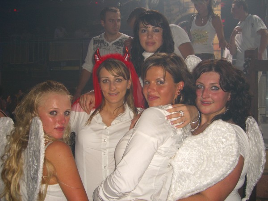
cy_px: 100
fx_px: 294
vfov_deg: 37.7
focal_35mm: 38
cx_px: 134
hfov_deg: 49.0
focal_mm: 7.9
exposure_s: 1/60
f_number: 2.8
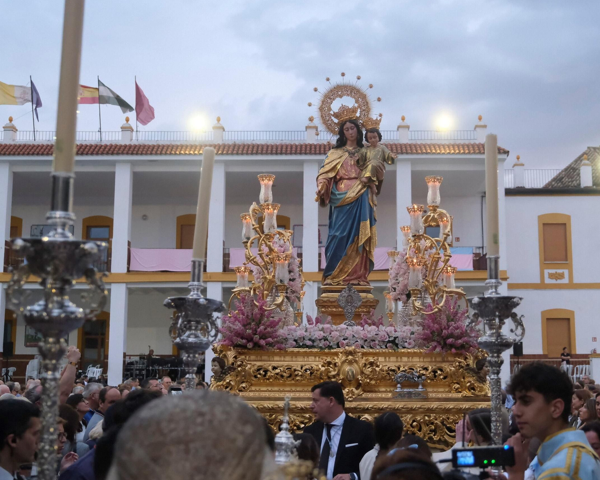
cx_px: 351
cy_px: 242
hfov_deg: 38.7
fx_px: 852
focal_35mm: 48
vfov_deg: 31.4
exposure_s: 1/320
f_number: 2.8
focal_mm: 28.3
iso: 4000
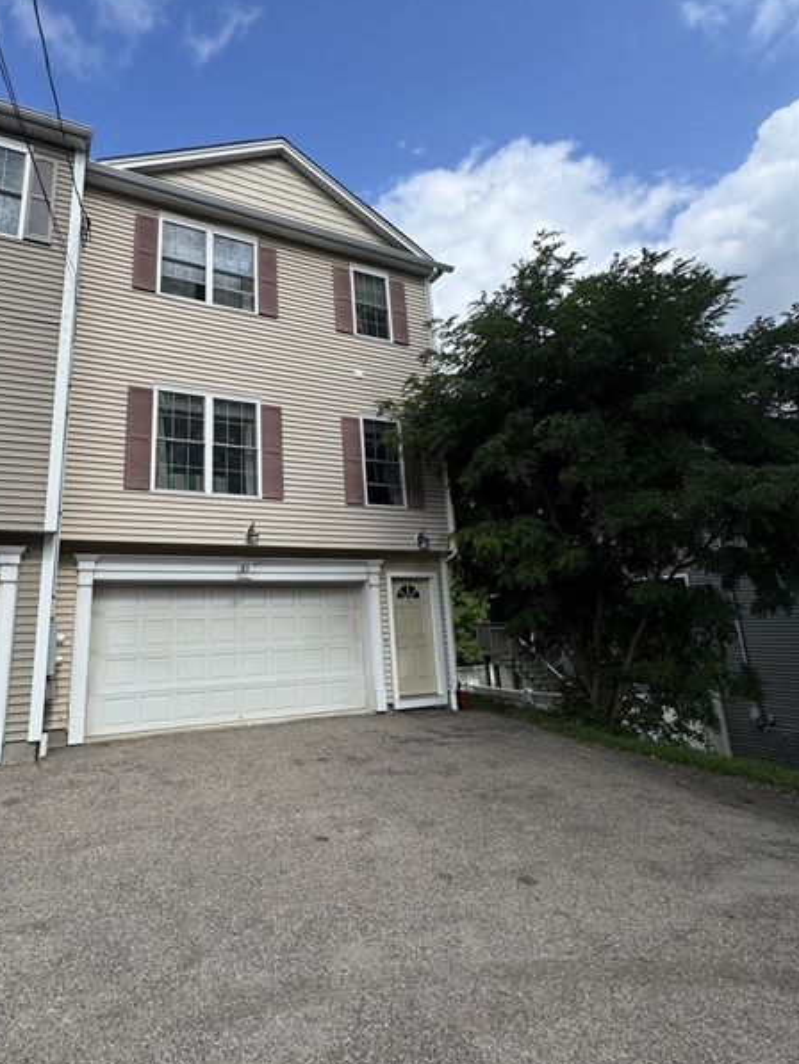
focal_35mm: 18
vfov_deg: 87.6
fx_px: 554
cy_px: 490
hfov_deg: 70.2
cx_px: 291
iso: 50
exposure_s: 1/1672
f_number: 2.2
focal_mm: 2.22
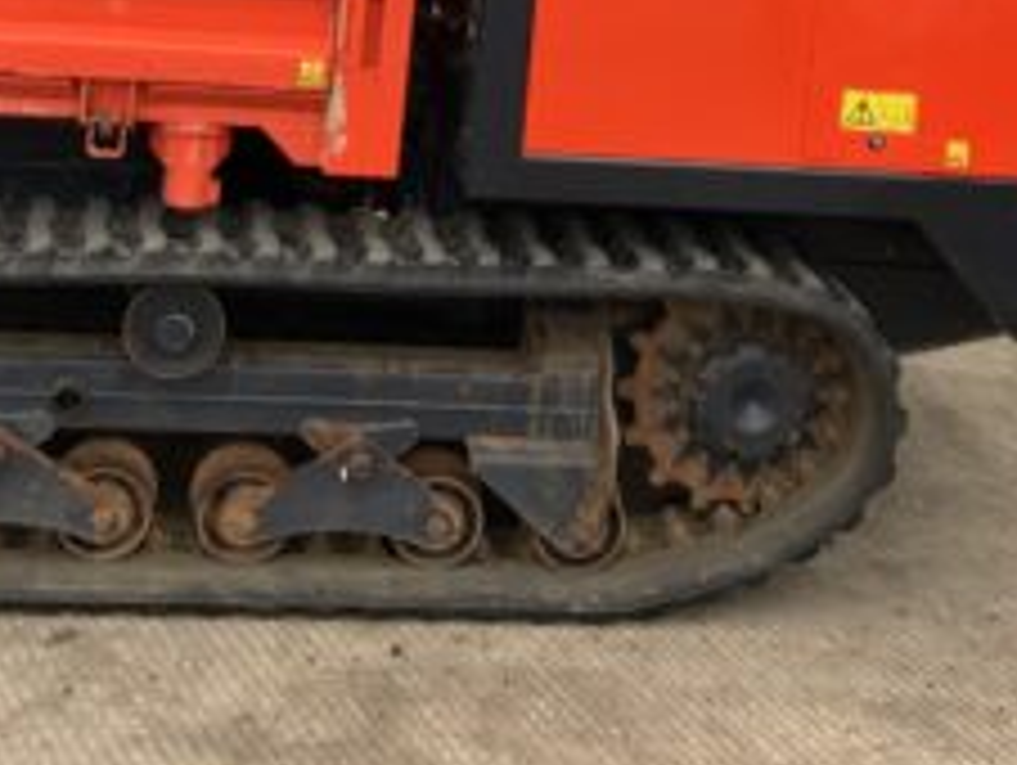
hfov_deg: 23.8
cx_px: 454
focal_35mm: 82
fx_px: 2412
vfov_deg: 17.3
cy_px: -130
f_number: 1.8
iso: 64
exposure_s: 1/122
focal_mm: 3
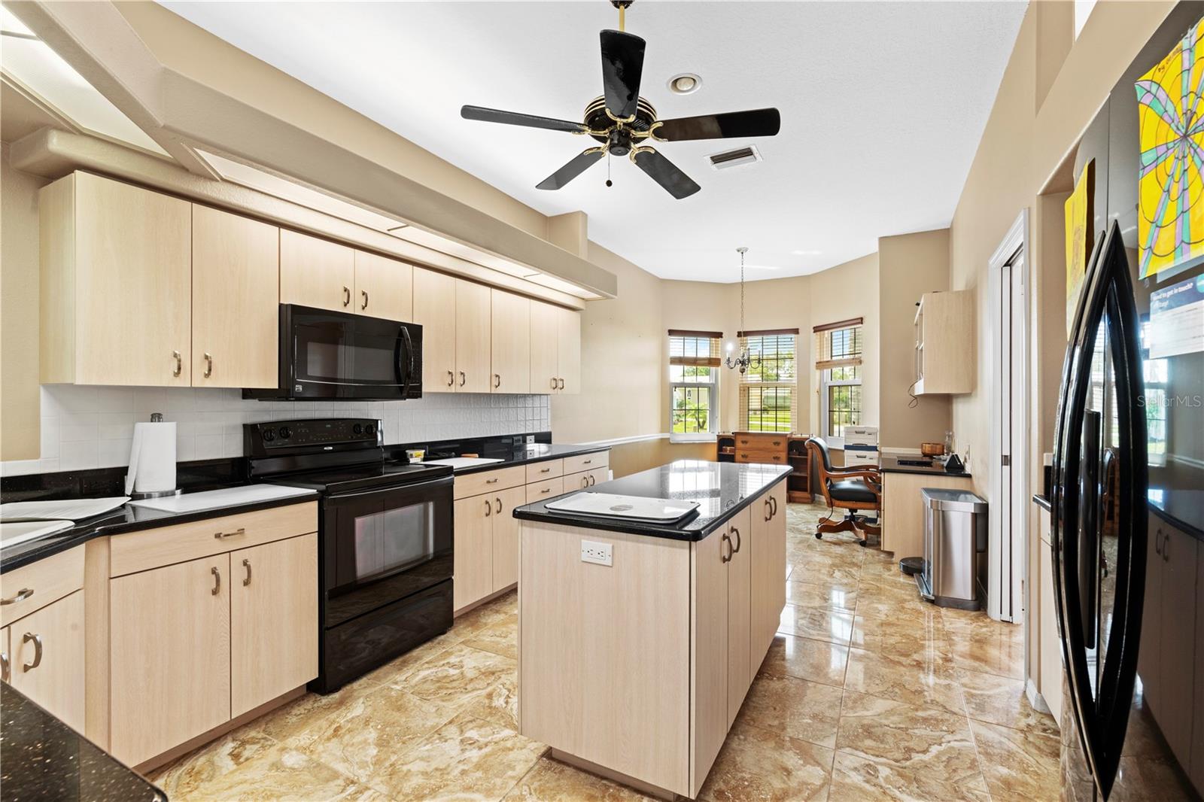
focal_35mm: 15
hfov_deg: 100.4
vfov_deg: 77.3
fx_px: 502
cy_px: 401
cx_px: 602
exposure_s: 1/3
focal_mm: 15
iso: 320
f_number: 10
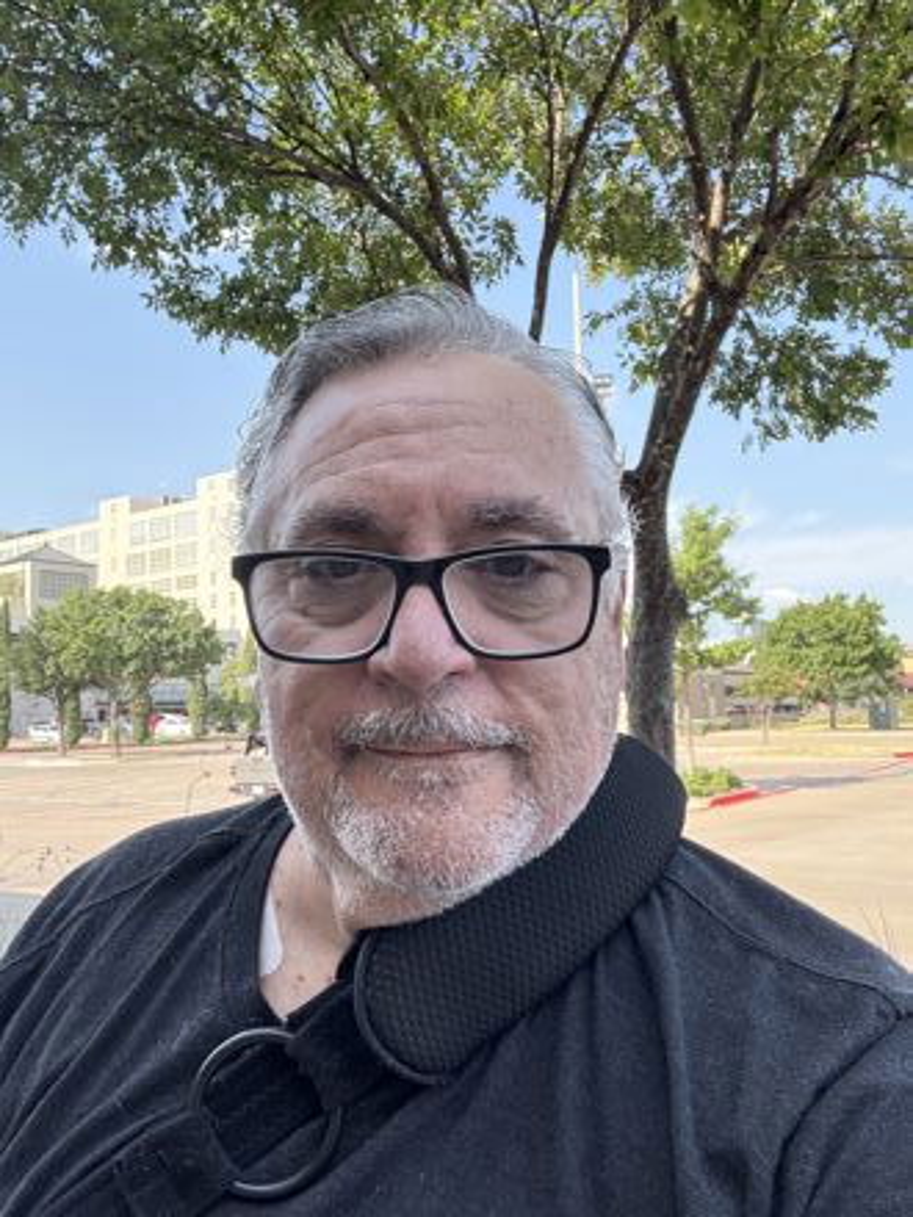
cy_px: 608
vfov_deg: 60.0
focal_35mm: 30
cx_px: 456
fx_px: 1055
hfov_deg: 46.8
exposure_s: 1/243
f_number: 1.9
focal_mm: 2.69
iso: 50
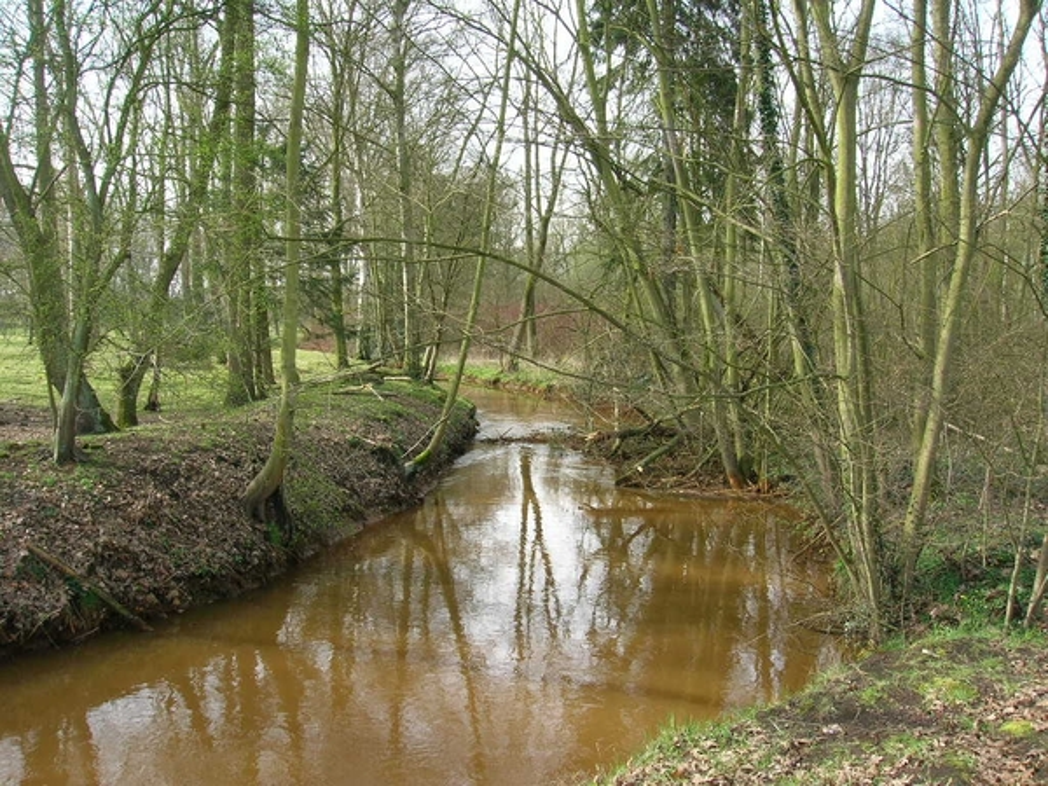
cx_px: 524
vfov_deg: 41.8
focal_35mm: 34
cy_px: 393
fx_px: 1029
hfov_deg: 54.0
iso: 50
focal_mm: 5.7
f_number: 4.9
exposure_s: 1/59.3
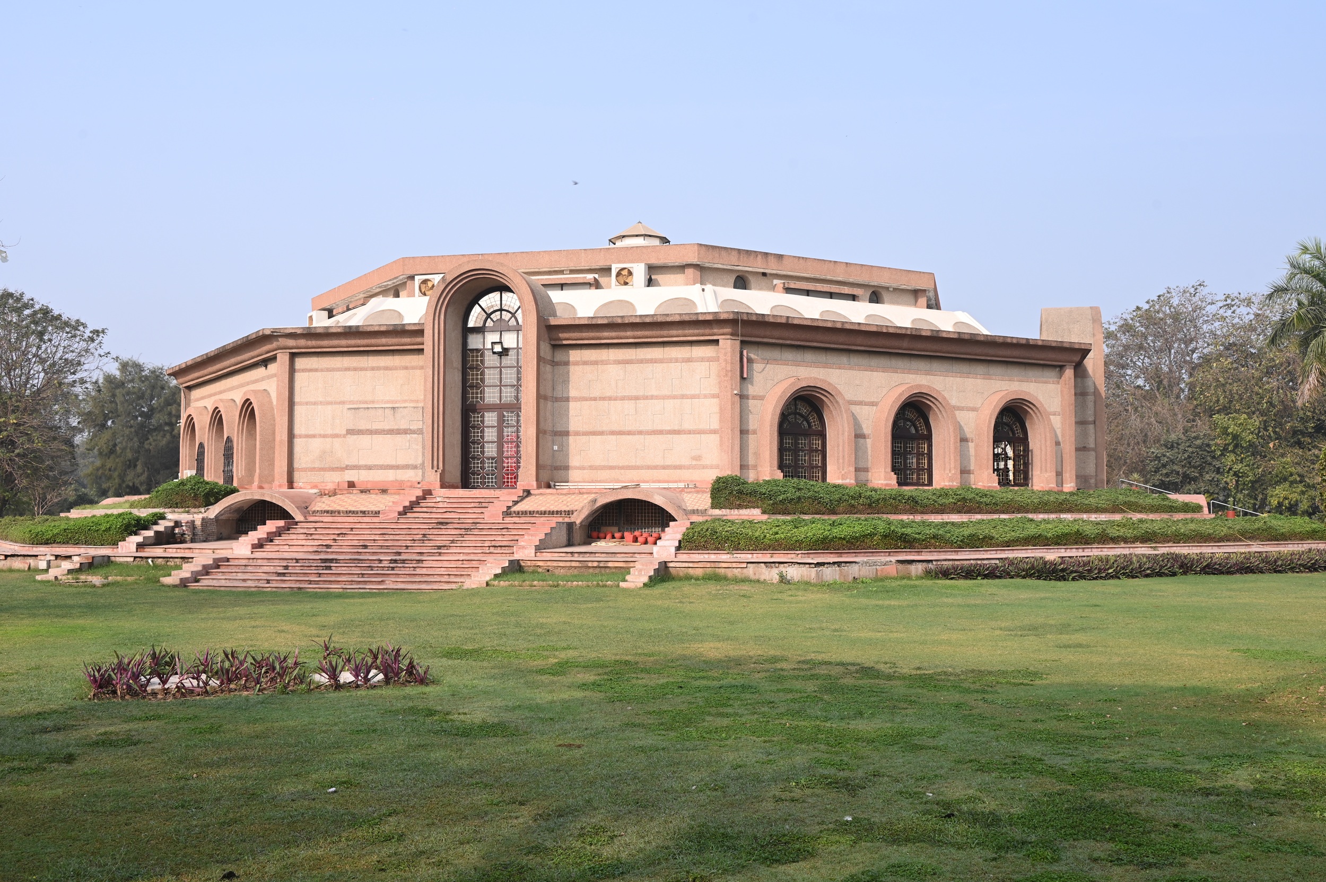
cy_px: 441
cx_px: 663
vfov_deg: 36.8
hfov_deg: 53.2
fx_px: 1325
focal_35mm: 36
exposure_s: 1/250
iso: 250
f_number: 9
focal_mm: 36
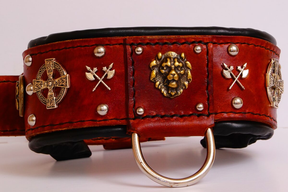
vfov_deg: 6.9
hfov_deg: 10.3
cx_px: 144
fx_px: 1600
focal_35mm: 200
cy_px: 96
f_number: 11
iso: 400
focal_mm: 72
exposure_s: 1/250
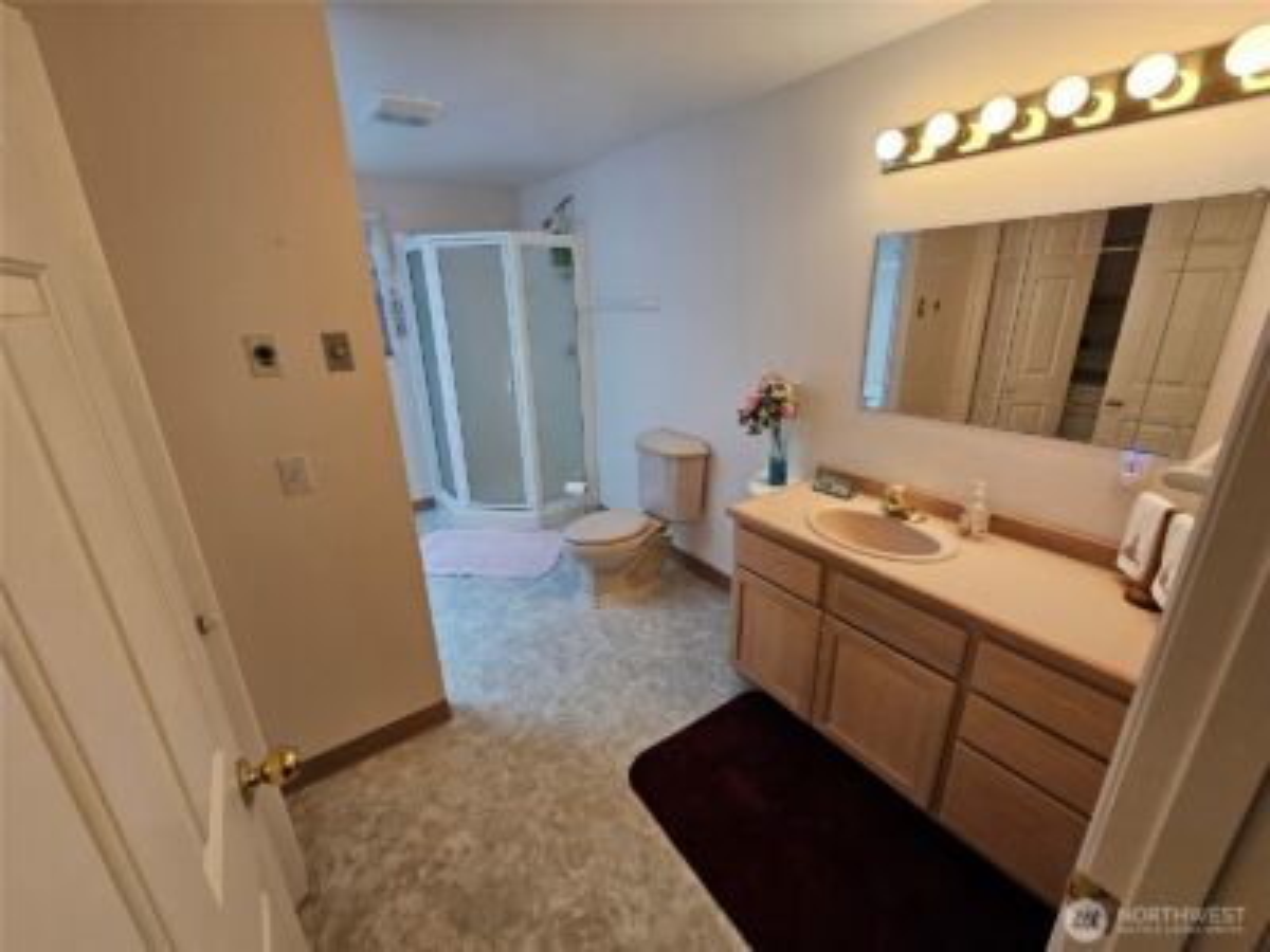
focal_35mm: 13
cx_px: 635
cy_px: 476
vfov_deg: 89.9
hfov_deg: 106.2
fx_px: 477
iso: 80
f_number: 2.2
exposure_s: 1/60
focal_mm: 2.2
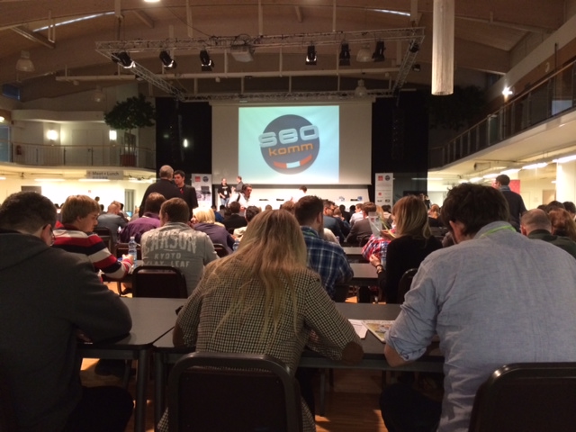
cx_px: 288
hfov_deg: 60.0
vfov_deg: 46.8
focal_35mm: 30
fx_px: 499
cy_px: 216
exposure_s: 1/30
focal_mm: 4.12
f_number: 2.2
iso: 320
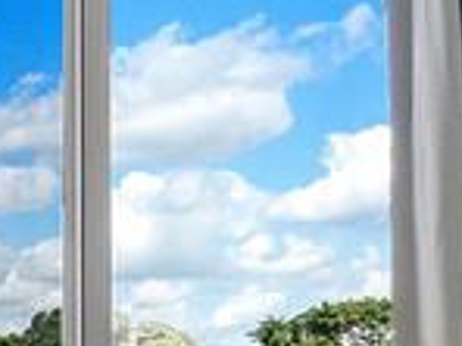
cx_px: -318
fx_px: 1335
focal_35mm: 100
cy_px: 387
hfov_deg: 16.9
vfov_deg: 14.4
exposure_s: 1/800
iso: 800
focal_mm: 10
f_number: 8
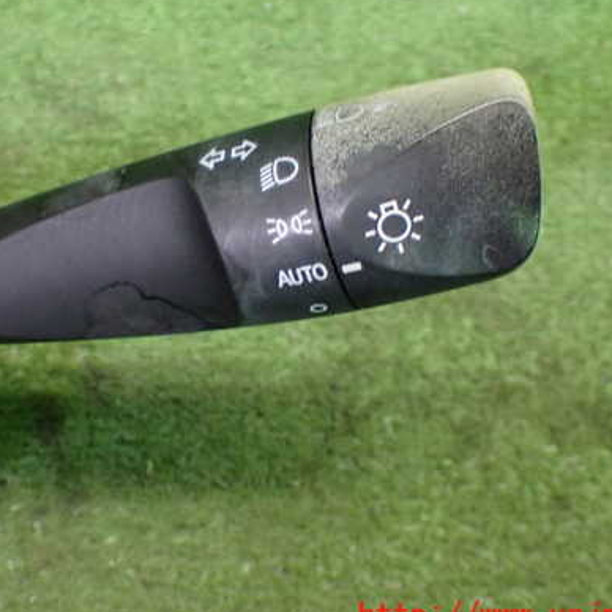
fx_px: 1120
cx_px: 241
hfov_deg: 30.5
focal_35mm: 56
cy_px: 282
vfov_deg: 30.5
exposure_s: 1/50
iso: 800
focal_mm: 7.31
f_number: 2.8
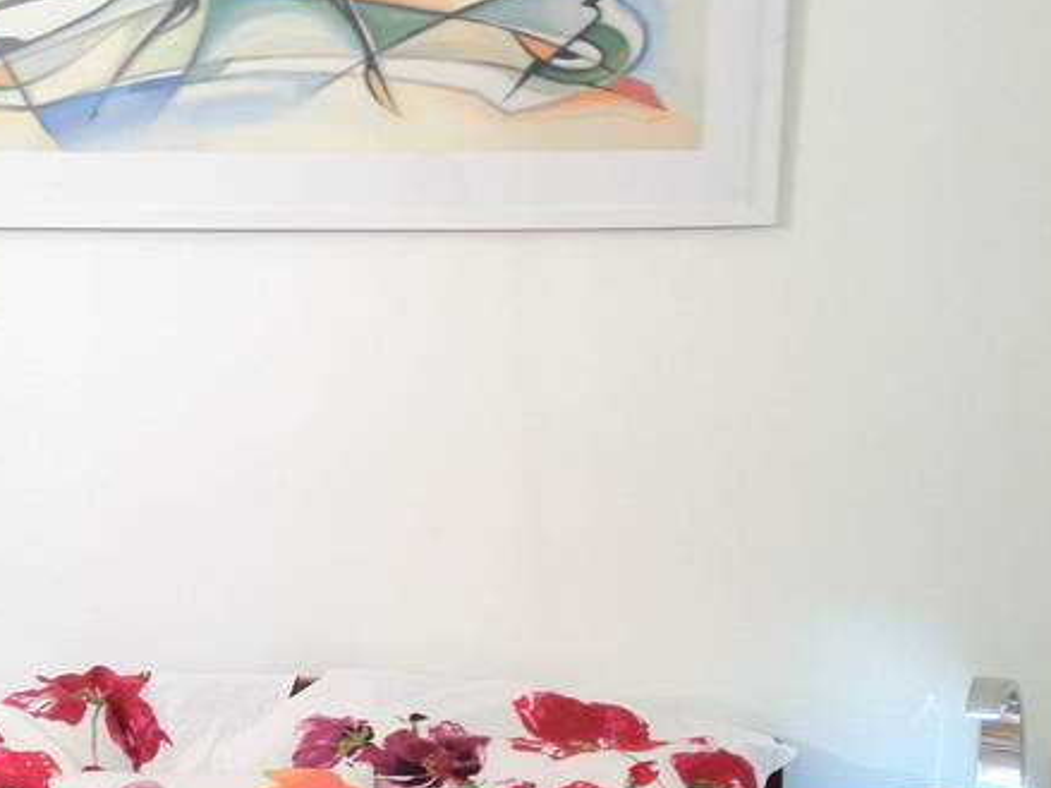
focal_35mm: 63
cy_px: 450
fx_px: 1912
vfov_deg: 23.3
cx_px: 261
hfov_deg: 30.2
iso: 64
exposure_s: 1/24
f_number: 2.4
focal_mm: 4.28
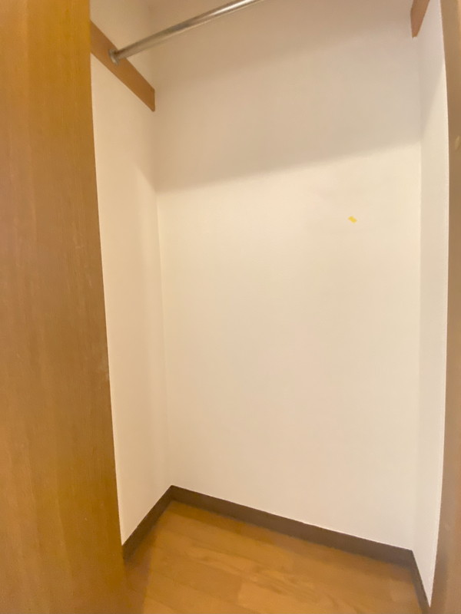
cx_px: 230
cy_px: 307
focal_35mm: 13
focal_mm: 1.54
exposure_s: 1/50
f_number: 2.4
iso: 800
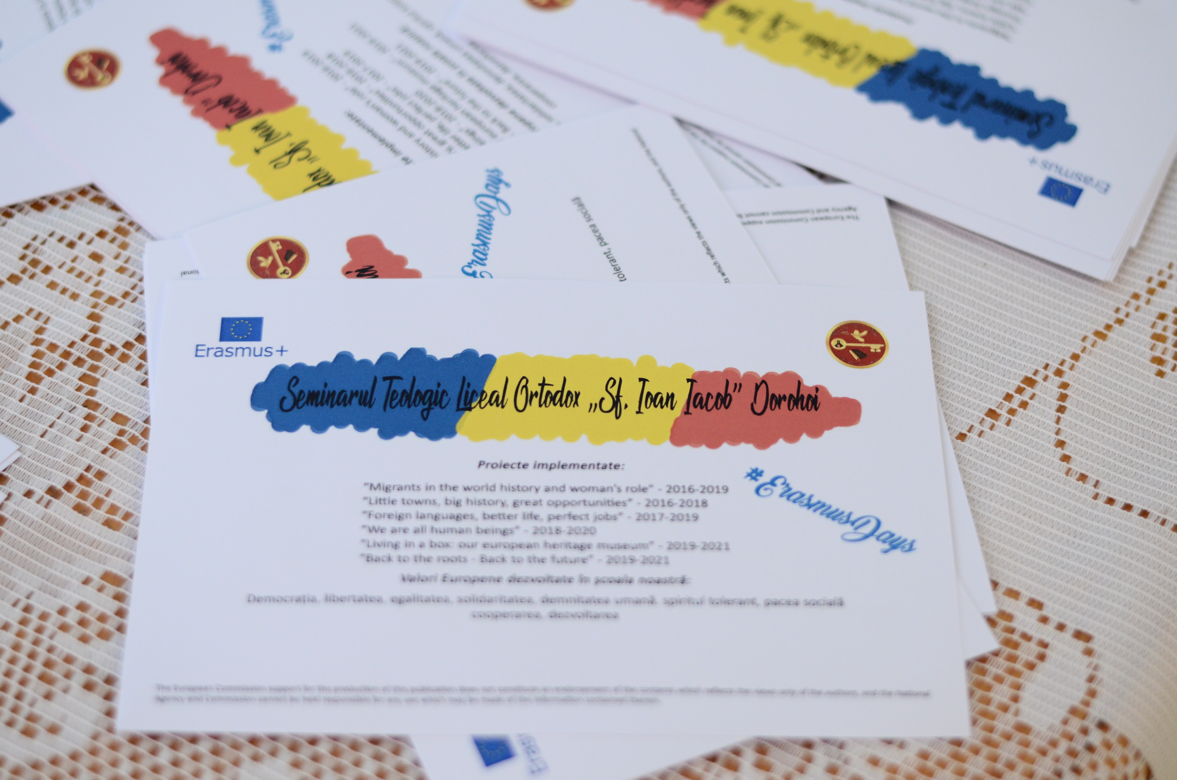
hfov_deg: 27.0
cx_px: 588
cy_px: 390
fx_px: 2447
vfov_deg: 18.1
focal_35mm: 75
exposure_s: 1/250
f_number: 2.2
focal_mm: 50
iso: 1250
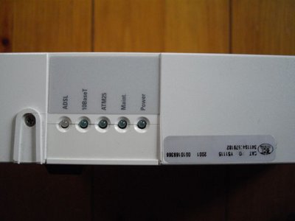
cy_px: 110
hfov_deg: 49.0
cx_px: 148
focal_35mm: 38
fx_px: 324
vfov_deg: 37.7
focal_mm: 7.9
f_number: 2.8
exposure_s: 1/20
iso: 400
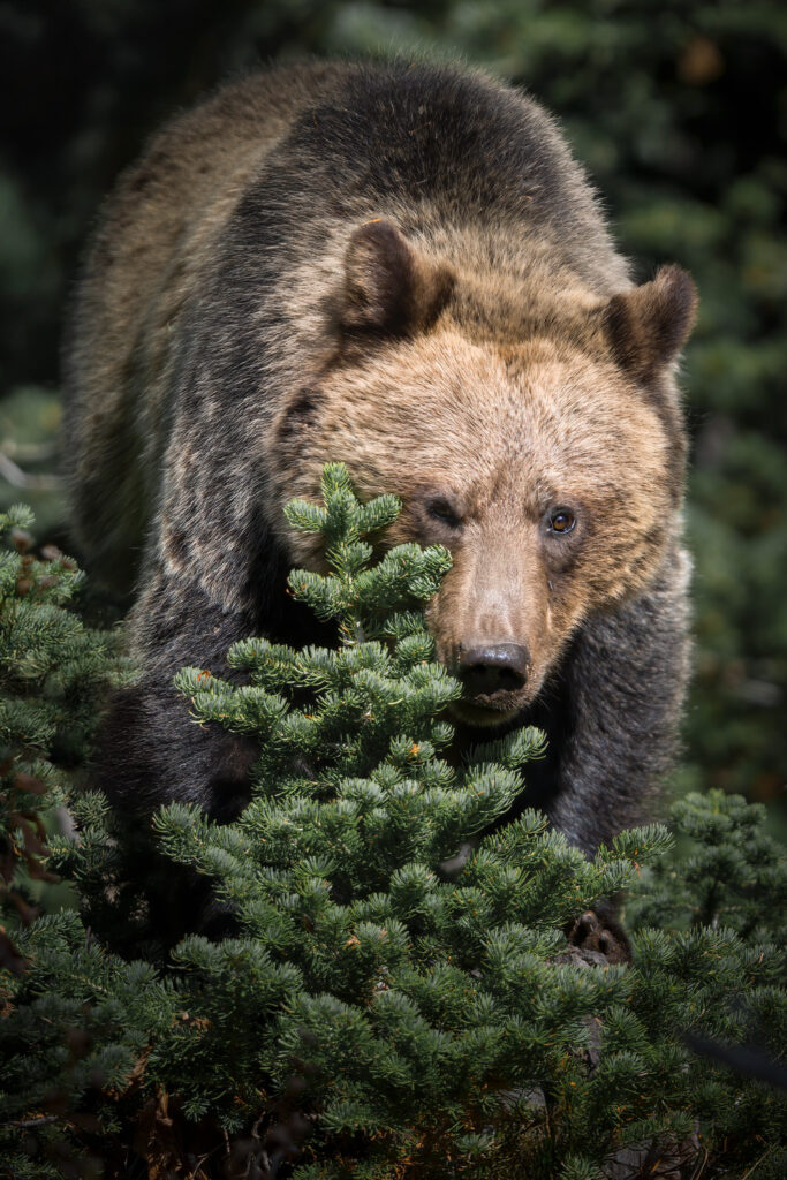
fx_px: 13111
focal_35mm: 400
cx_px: 394
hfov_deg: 3.4
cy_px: 590
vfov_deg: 5.2
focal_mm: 400
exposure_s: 1/800
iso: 64
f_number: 2.8
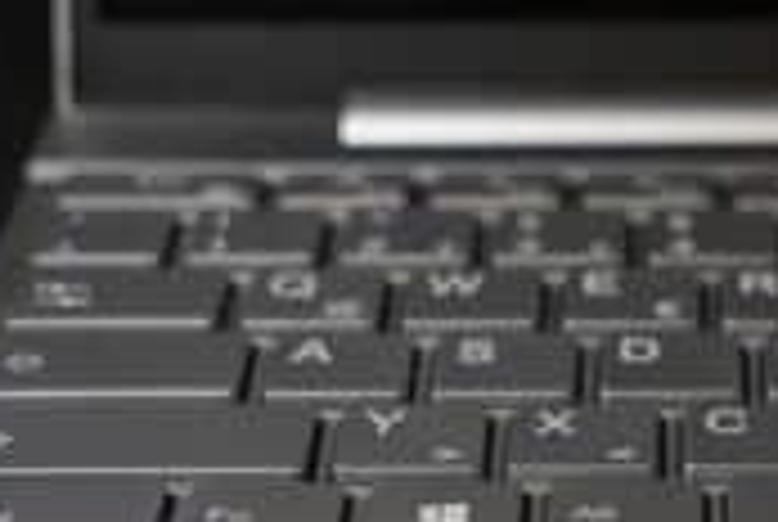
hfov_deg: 14.2
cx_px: 603
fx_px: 3117
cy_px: 436
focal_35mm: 144
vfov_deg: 9.5
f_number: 6.3
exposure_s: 1/80
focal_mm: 64
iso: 640
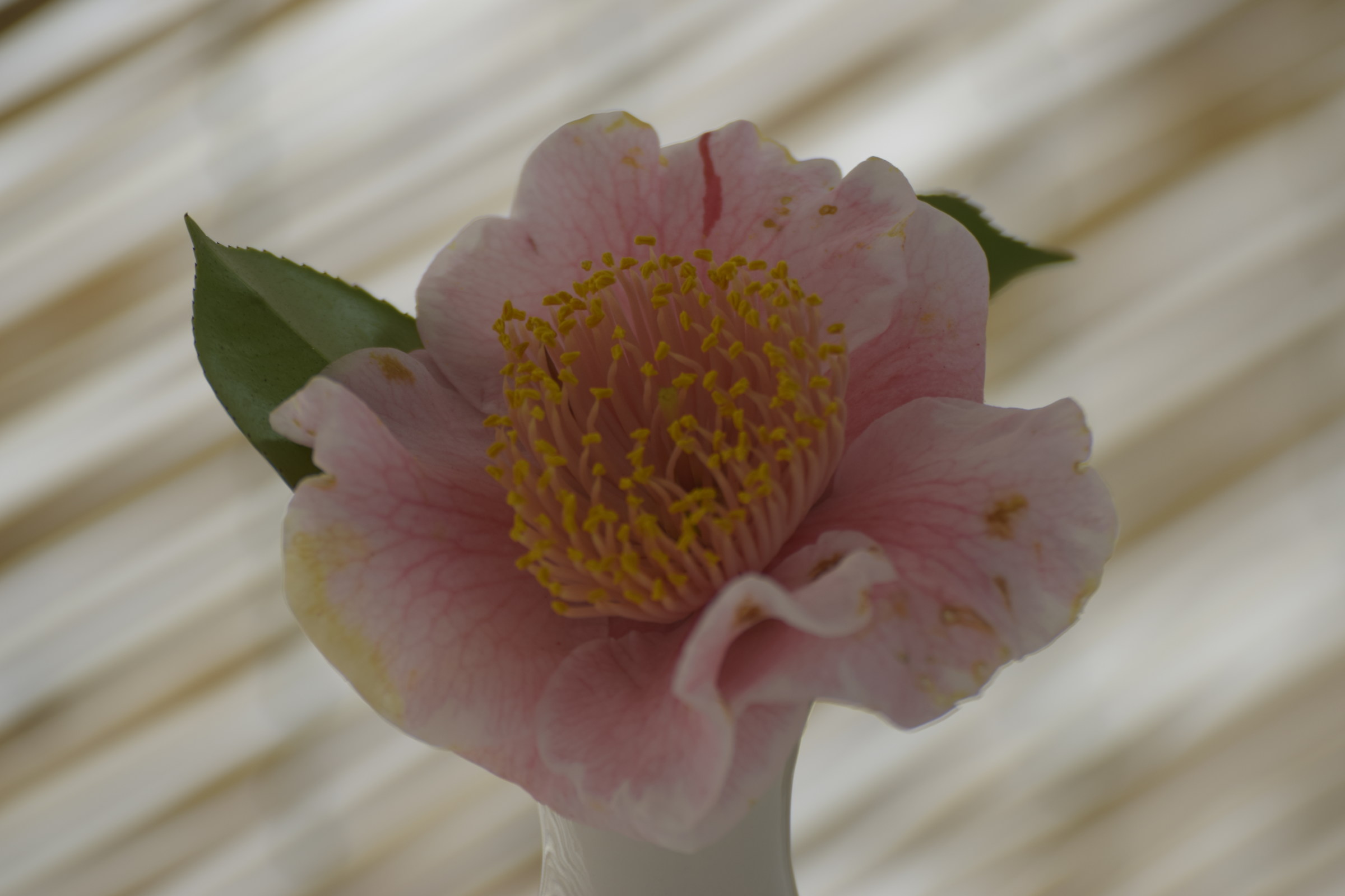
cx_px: 672
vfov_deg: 5.2
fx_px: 9807
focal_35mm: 262
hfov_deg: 7.8
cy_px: 448
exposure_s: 1/15
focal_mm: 175
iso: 100
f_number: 5
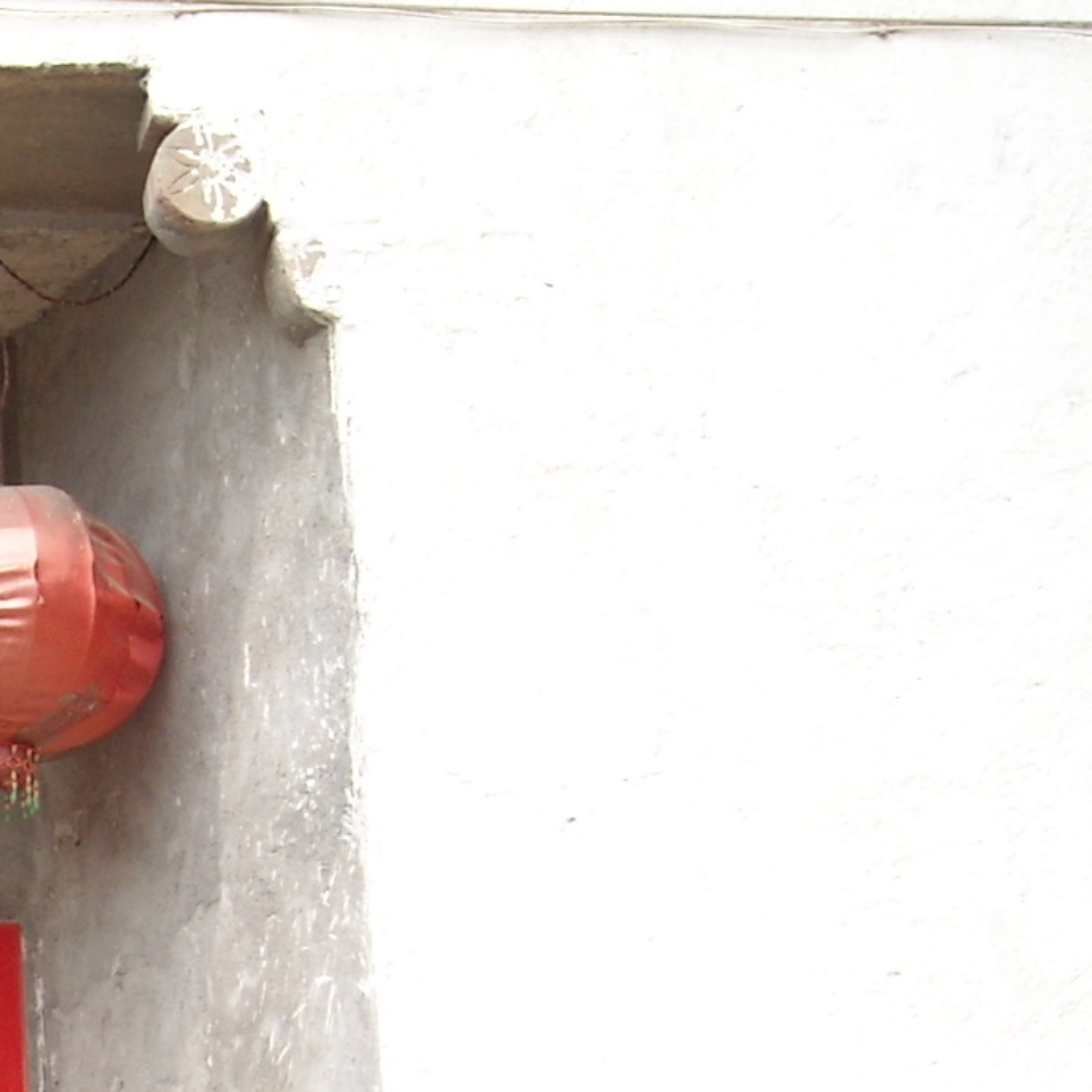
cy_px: 1138
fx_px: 4140
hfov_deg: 14.0
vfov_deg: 14.7
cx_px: -563
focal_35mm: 116
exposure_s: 1/337
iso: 64
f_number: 2.8
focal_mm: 5.7
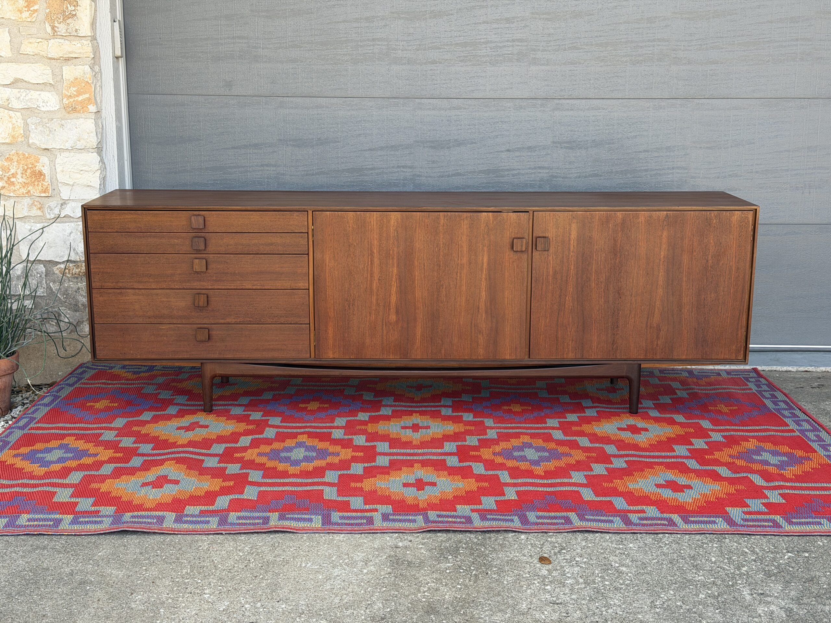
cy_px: 312
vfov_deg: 30.3
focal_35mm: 48
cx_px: 416
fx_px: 1152
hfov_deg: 39.7
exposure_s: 1/204
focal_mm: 6.76
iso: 50
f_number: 1.78
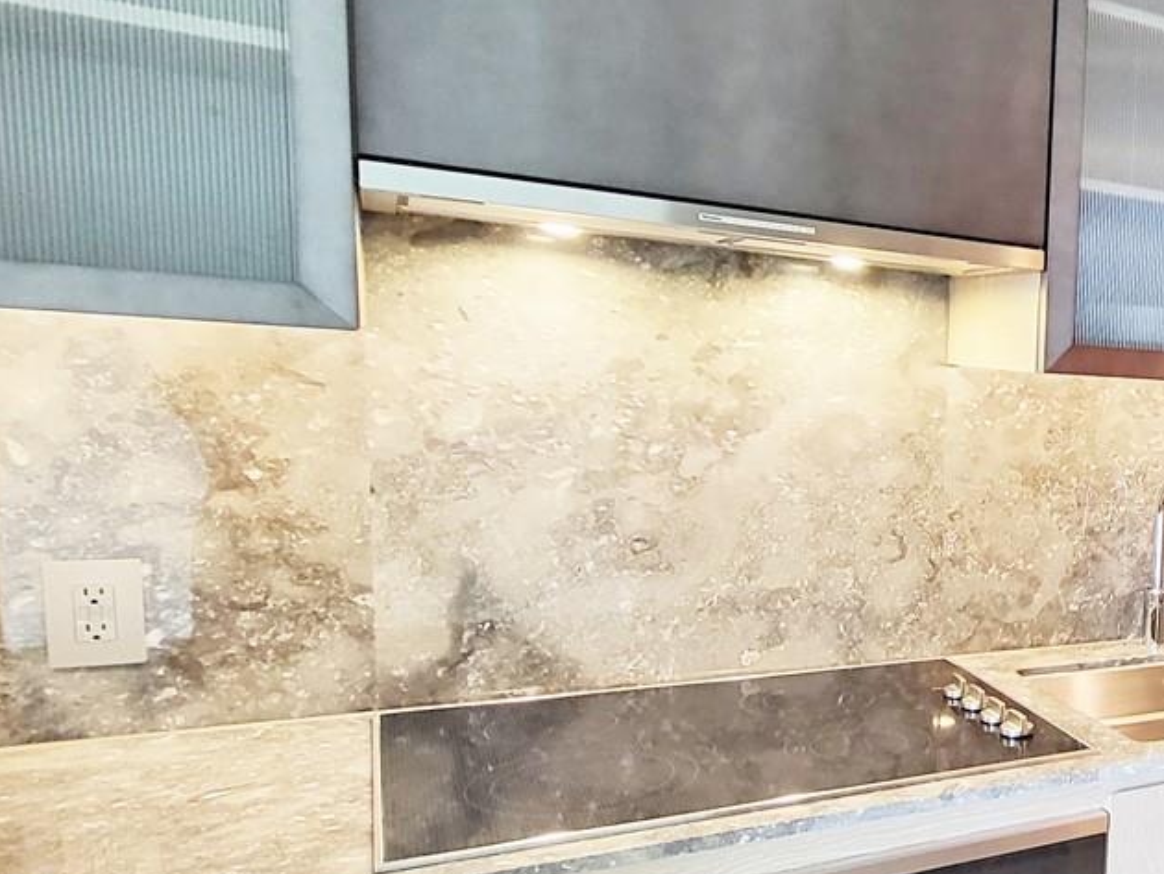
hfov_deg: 42.7
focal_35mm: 33
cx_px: 1295
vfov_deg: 42.5
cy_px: 562
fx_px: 1110
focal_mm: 1.74
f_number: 2.2
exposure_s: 1/30
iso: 320
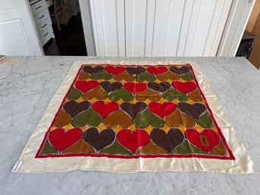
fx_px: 180
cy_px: 98
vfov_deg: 56.8
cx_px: 130
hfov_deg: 71.6
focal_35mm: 24
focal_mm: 6.76
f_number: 1.78
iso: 64
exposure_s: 1/121
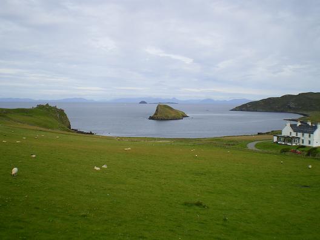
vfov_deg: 37.7
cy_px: 120
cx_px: 160
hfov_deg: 49.0
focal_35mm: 38
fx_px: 351
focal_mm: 6.3
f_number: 4.6
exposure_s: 1/400
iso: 64
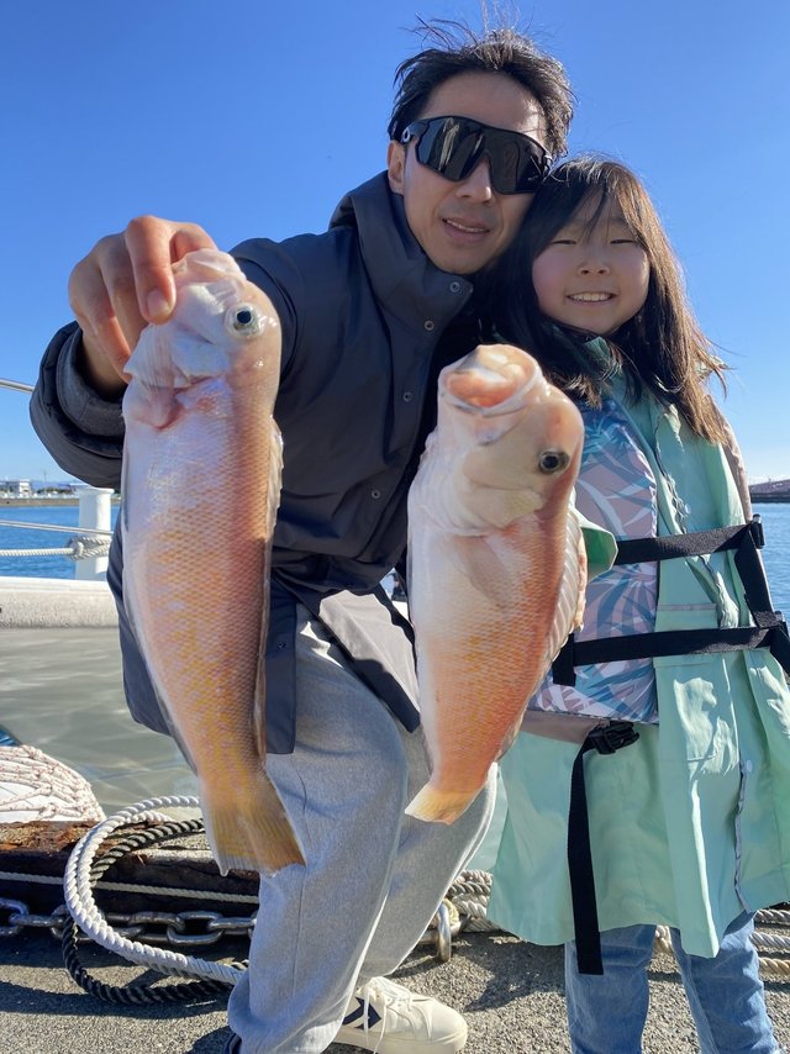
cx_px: 395
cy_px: 527
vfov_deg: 67.3
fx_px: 792
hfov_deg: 53.0
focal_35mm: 26
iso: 32
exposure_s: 1/1093
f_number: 1.8
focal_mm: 4.25
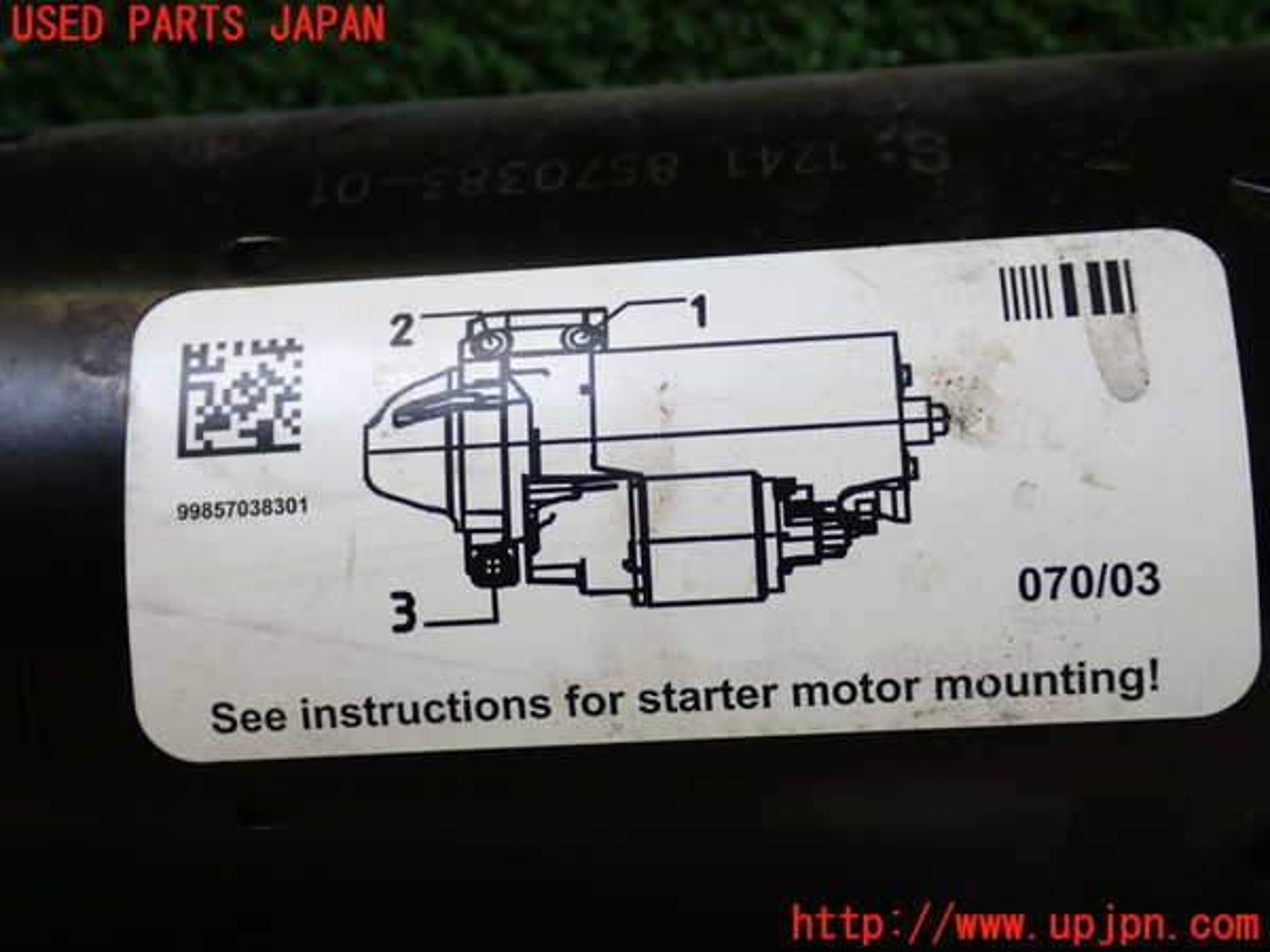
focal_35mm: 58
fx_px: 2128
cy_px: 476
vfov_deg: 25.2
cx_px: 635
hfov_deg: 33.2
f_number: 3.5
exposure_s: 1/125
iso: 160
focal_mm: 10.35
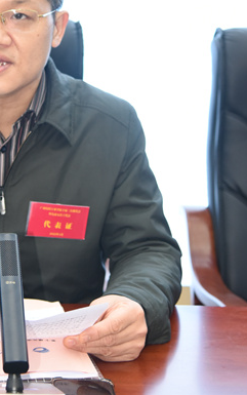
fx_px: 1173
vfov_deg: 19.0
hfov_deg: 11.9
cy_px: 110
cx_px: 9
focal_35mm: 109
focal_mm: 50
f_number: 4
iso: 1600
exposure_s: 1/80
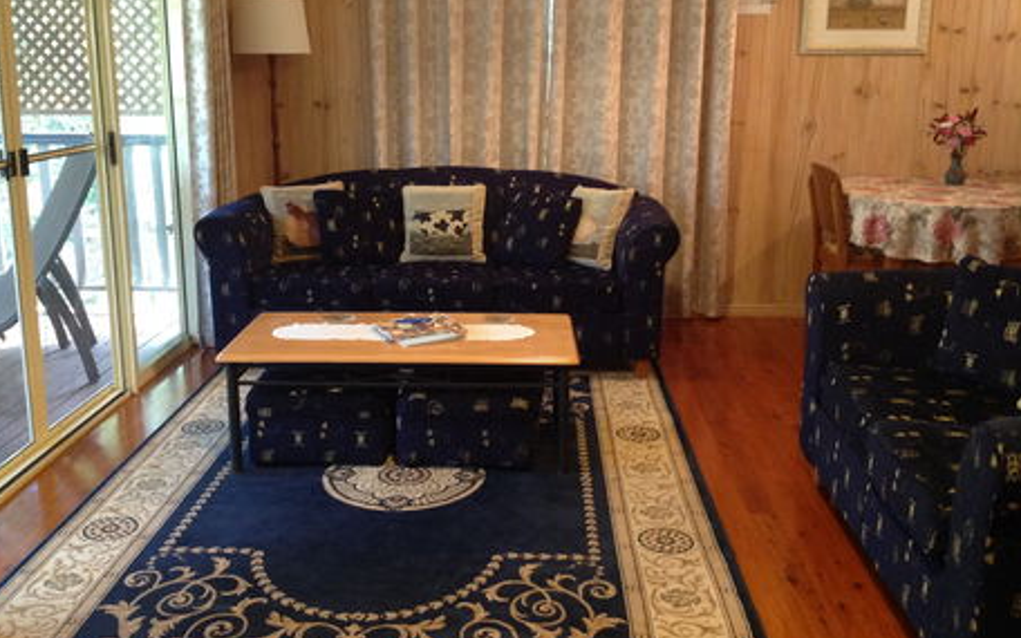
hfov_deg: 50.4
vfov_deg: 32.7
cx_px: 486
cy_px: 284
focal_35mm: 39
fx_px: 1085
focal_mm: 4.28
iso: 250
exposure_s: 1/15
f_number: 2.4
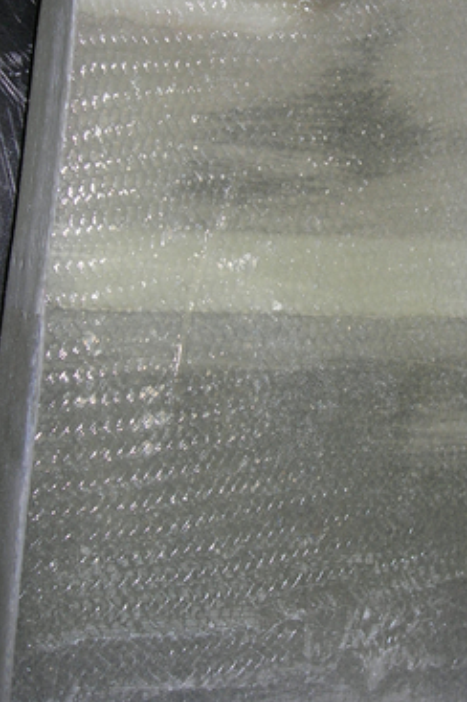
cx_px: 308
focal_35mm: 69
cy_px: 287
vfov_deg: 29.2
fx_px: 1345
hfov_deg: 19.6
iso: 64
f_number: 4.8
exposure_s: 1/60.1
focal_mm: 7.8
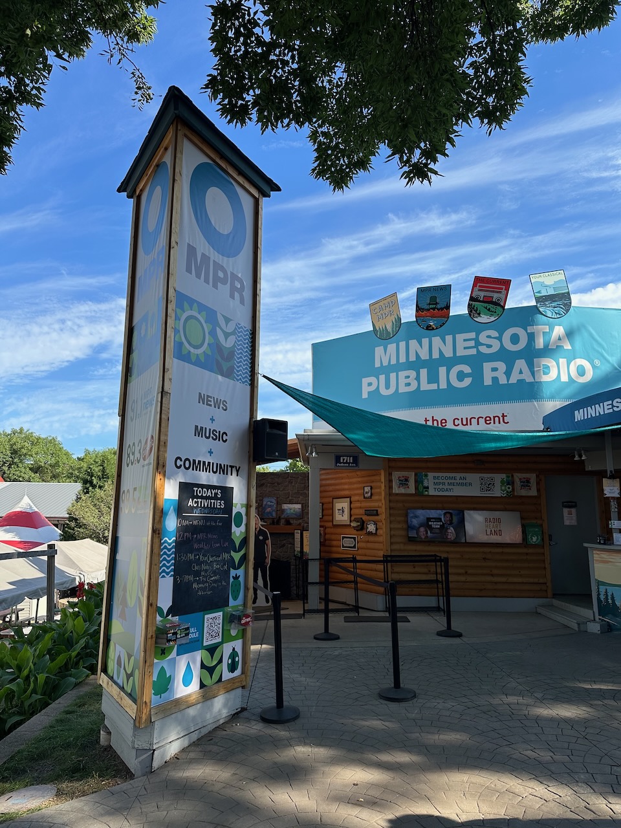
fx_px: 574
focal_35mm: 24
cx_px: 310
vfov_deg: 71.6
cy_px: 414
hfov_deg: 56.8
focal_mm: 6.86
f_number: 1.78
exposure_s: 1/2070
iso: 80
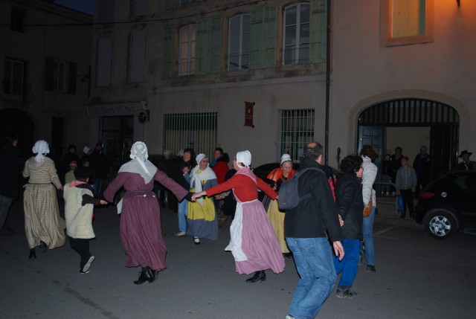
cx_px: 238
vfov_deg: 43.8
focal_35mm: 30
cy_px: 160
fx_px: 397
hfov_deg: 61.8
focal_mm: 20
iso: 320
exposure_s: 1/60
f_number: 3.8
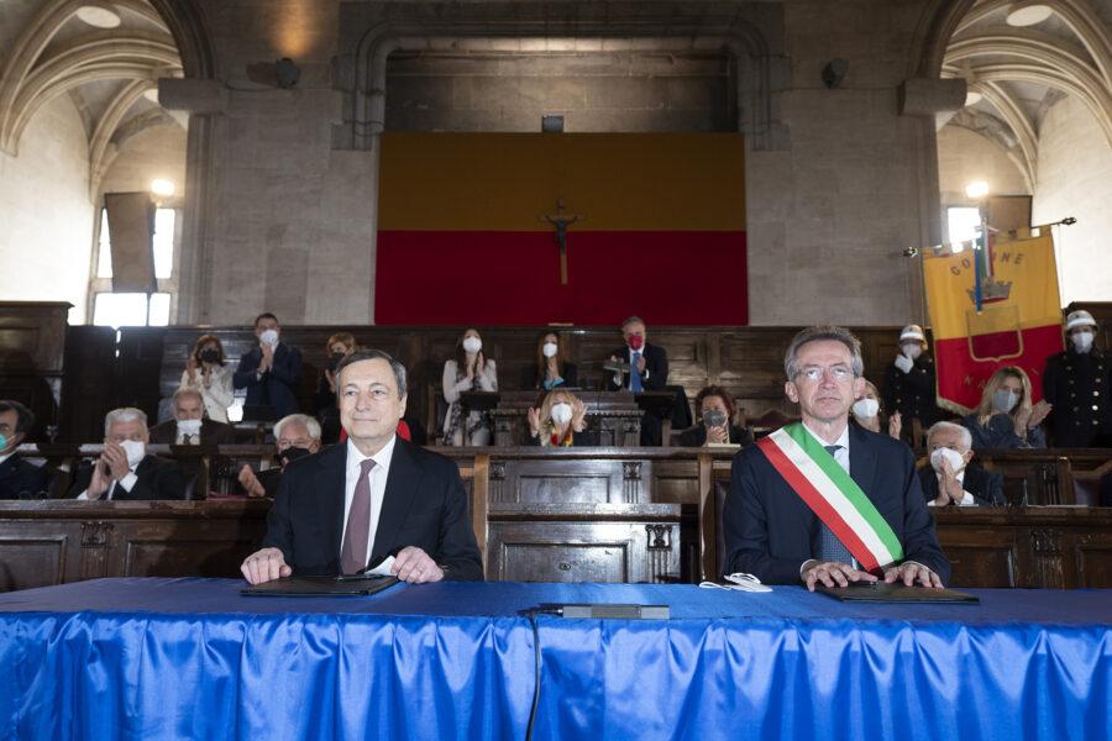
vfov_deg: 43.6
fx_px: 927
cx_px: 556
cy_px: 370
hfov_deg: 61.9
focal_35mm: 30
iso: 800
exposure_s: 1/100
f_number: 4
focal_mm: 30
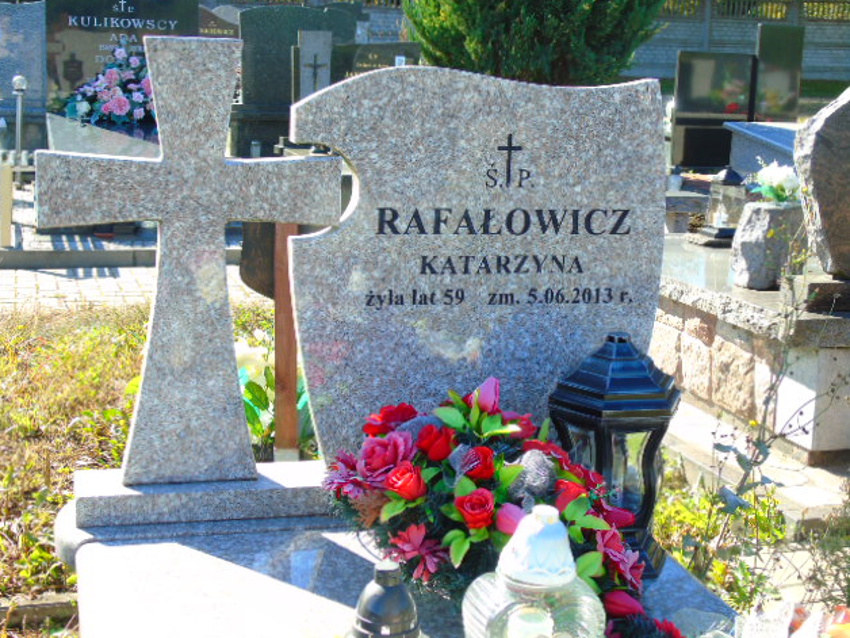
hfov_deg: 34.9
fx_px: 1351
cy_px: 321
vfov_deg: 26.6
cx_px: 418
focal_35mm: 55
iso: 80
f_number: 4.3
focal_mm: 9.6
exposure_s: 1/125
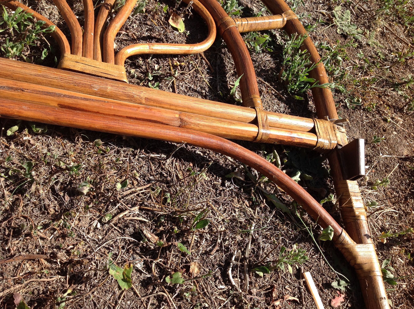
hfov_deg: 52.7
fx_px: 418
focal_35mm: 35
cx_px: 207
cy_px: 154
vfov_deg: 40.6
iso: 50
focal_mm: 4.28
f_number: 2.4
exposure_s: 1/1043
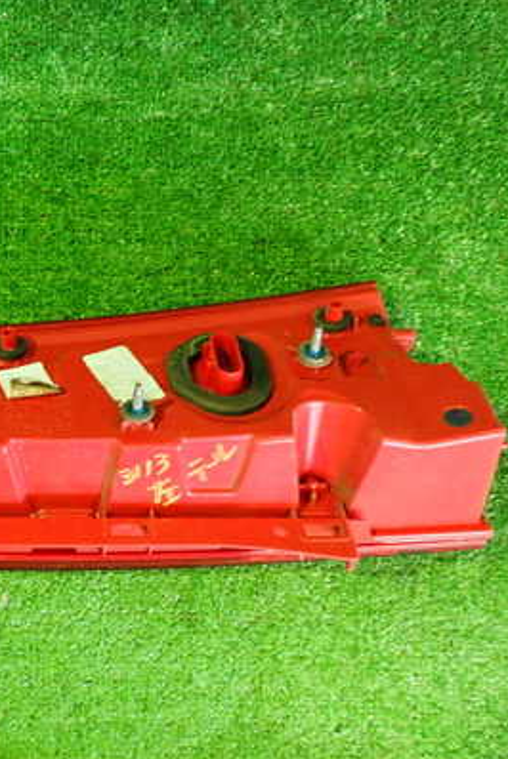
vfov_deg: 41.9
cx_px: 32
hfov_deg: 27.5
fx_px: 993
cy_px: 383
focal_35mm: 47
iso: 800
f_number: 2.3
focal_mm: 5.4
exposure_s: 1/30
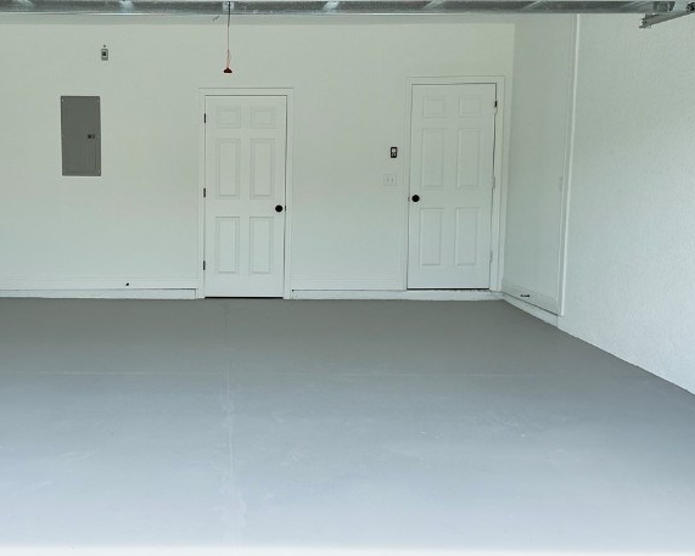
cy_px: 263
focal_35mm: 42
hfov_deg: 43.0
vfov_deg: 35.7
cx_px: 211
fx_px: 864
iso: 80
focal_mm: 6.76
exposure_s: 1/1949
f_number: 1.78
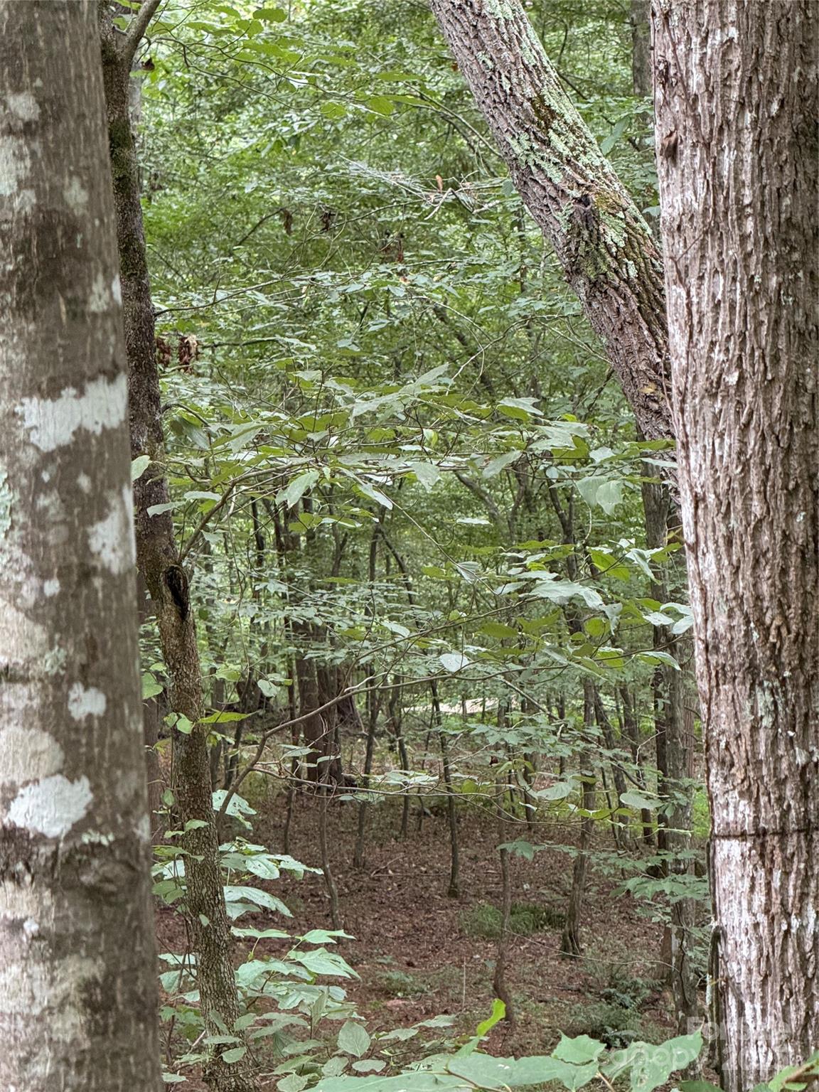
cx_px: 410
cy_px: 546
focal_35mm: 120
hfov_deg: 12.3
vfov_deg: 16.4
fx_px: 3786
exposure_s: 1/99
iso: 400
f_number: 2.8
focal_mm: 15.66
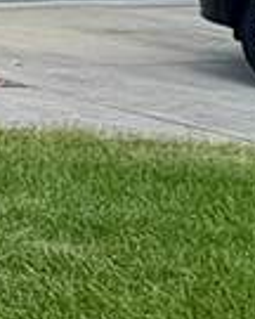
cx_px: -864
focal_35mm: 130
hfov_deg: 7.2
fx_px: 1226
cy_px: -161
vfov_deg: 13.9
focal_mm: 2.22
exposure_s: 1/812
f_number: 2.2
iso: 50
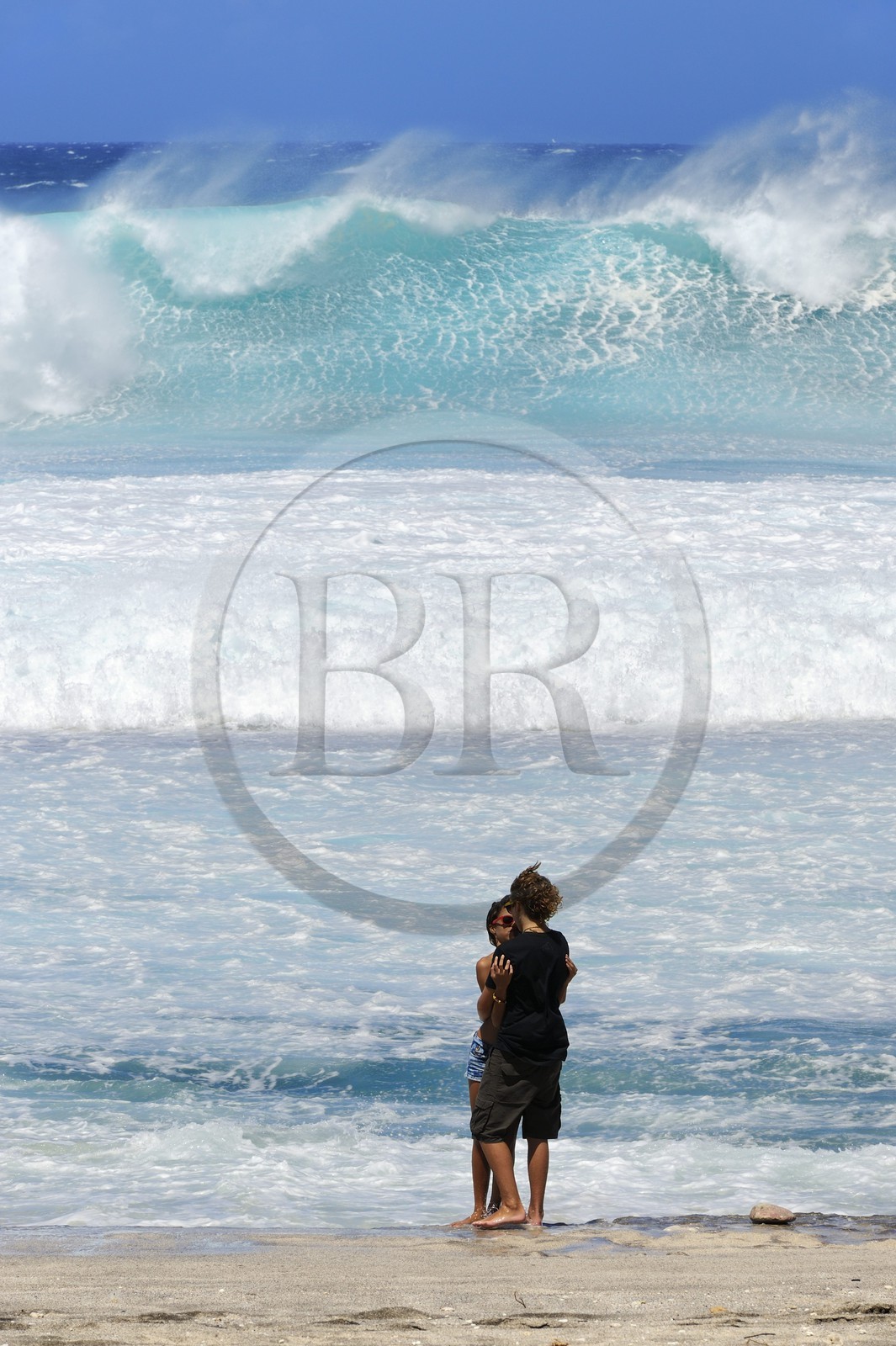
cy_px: 673
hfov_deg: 6.9
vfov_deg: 10.3
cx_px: 448
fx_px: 7474
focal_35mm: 200
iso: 200
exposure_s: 1/320
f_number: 18
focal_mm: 200
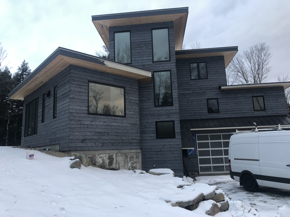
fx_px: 235
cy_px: 108
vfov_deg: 49.7
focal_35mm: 28
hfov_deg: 63.4
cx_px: 145
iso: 25
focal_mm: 3.99
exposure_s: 1/40
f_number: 1.8
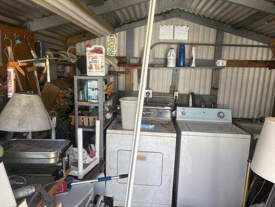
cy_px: 104
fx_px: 207
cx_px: 138
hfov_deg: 67.3
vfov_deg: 53.1
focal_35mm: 26
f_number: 1.6
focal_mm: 5.96
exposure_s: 1/122
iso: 64
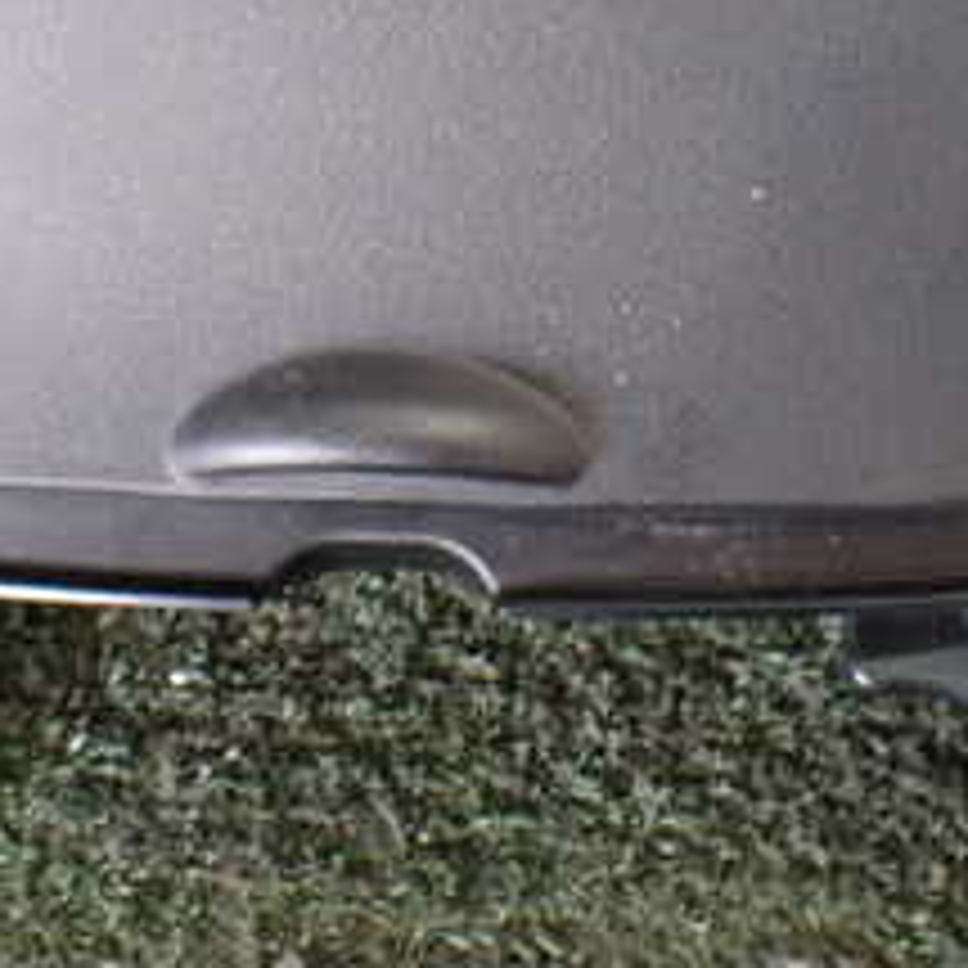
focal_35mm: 74
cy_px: 108
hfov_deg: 23.3
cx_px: 410
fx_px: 2341
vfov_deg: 22.8
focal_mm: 5.4
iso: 800
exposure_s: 1/30
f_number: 2.3
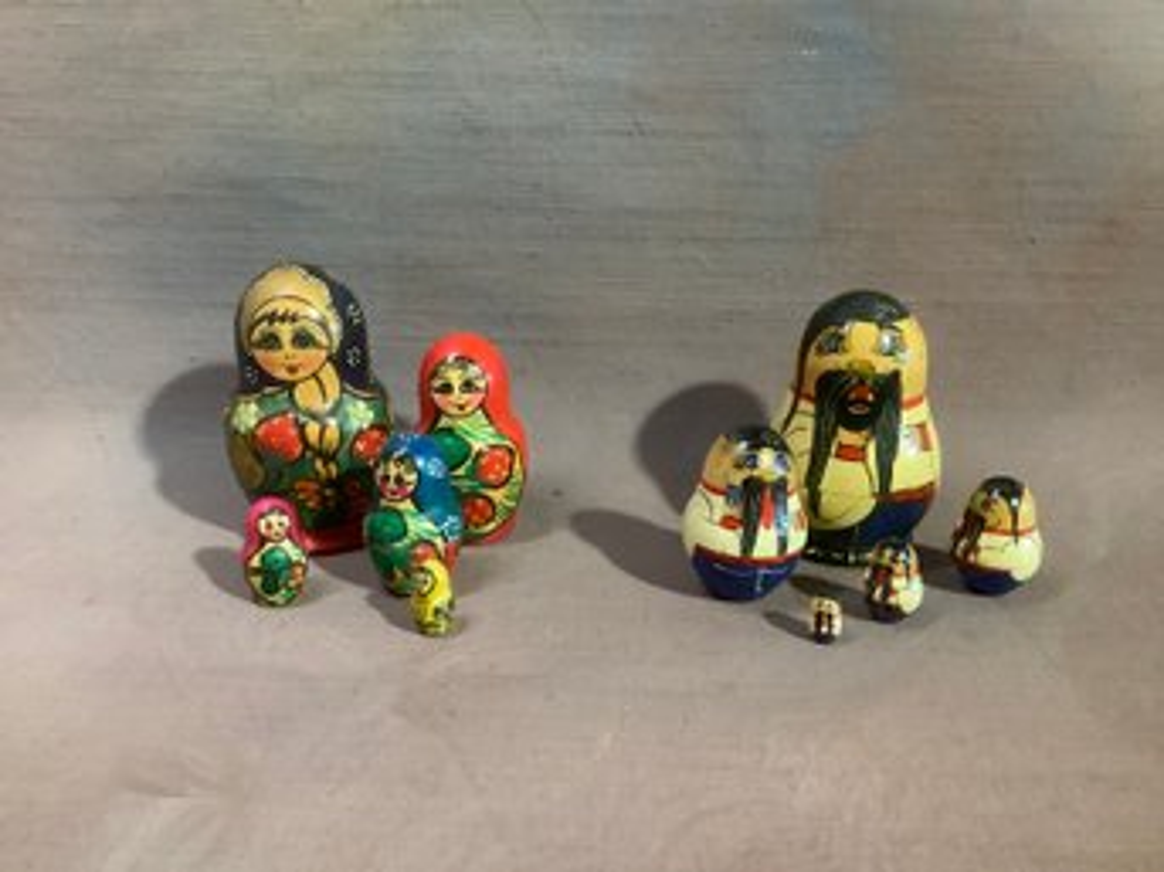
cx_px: 582
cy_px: 436
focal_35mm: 31
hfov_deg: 58.4
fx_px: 1042
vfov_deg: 45.4
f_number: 2.4
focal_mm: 3.3
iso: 320
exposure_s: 1/30
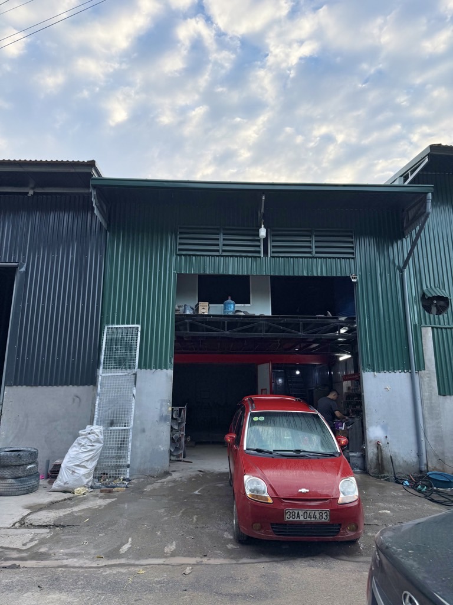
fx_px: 419
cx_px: 226
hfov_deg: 56.8
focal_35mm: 24
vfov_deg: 71.6
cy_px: 302
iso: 80
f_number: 1.78
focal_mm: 6.76
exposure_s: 1/858
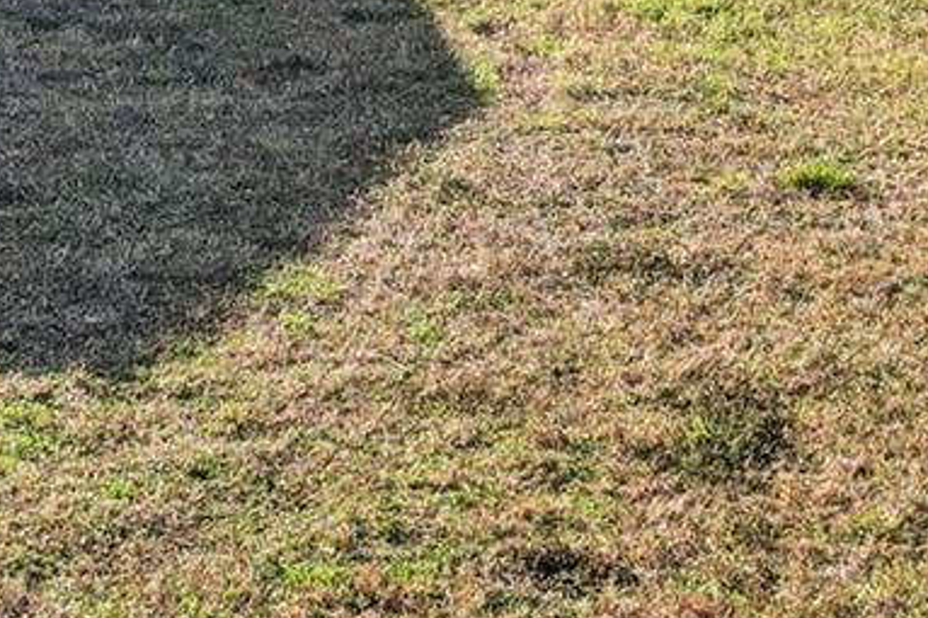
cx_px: 254
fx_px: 2370
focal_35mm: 92
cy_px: -366
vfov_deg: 13.8
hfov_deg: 22.0
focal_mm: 8.4
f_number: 2.8
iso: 400
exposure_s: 1/1600
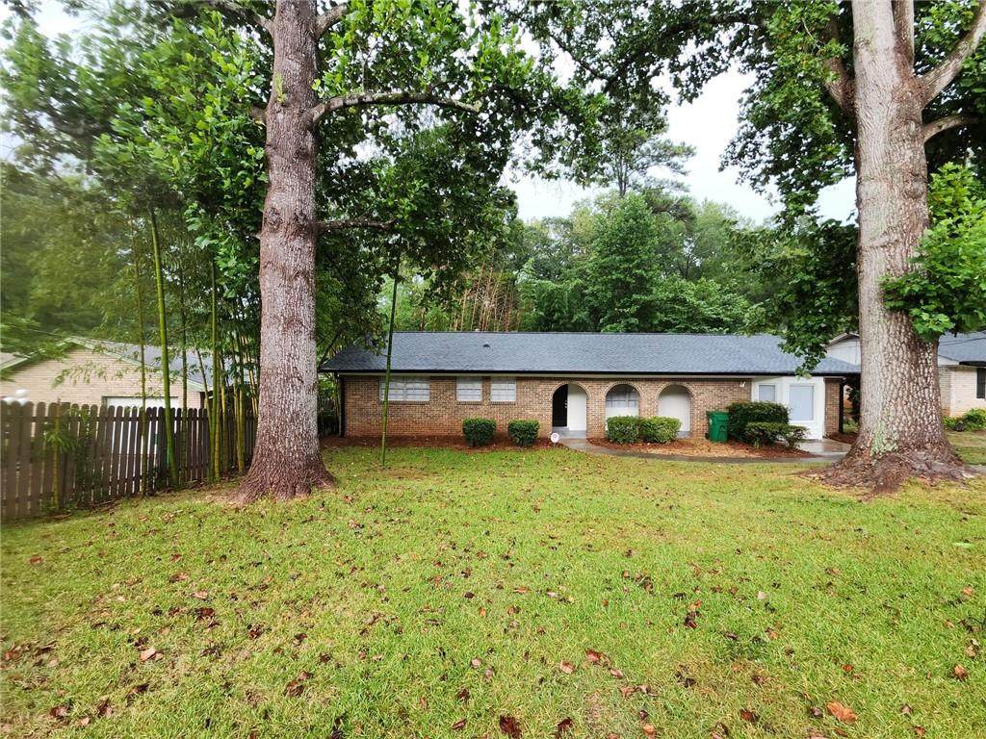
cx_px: 493
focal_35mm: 13
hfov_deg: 106.2
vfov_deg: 89.9
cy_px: 370
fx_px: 370
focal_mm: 1.74
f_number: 2.2
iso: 64
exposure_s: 1/120
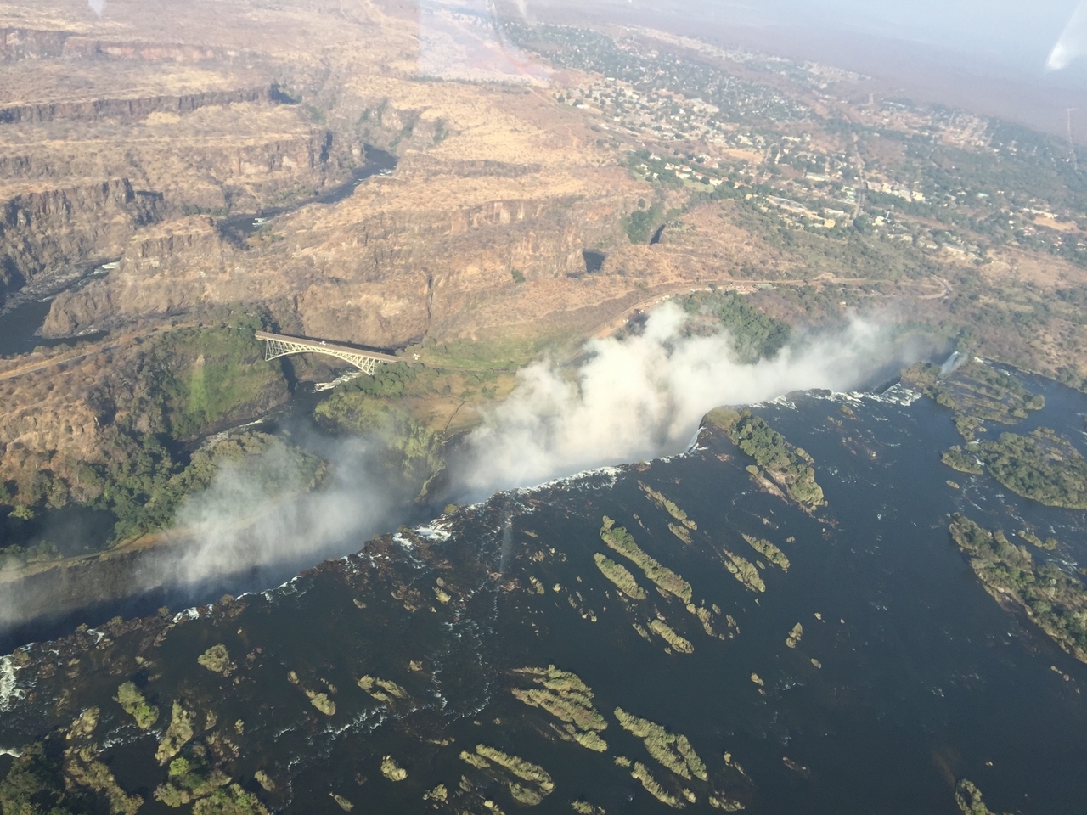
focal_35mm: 29
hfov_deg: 61.7
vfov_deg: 48.2
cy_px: 408
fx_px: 911
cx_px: 544
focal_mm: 4.15
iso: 32
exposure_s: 1/842
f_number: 2.2
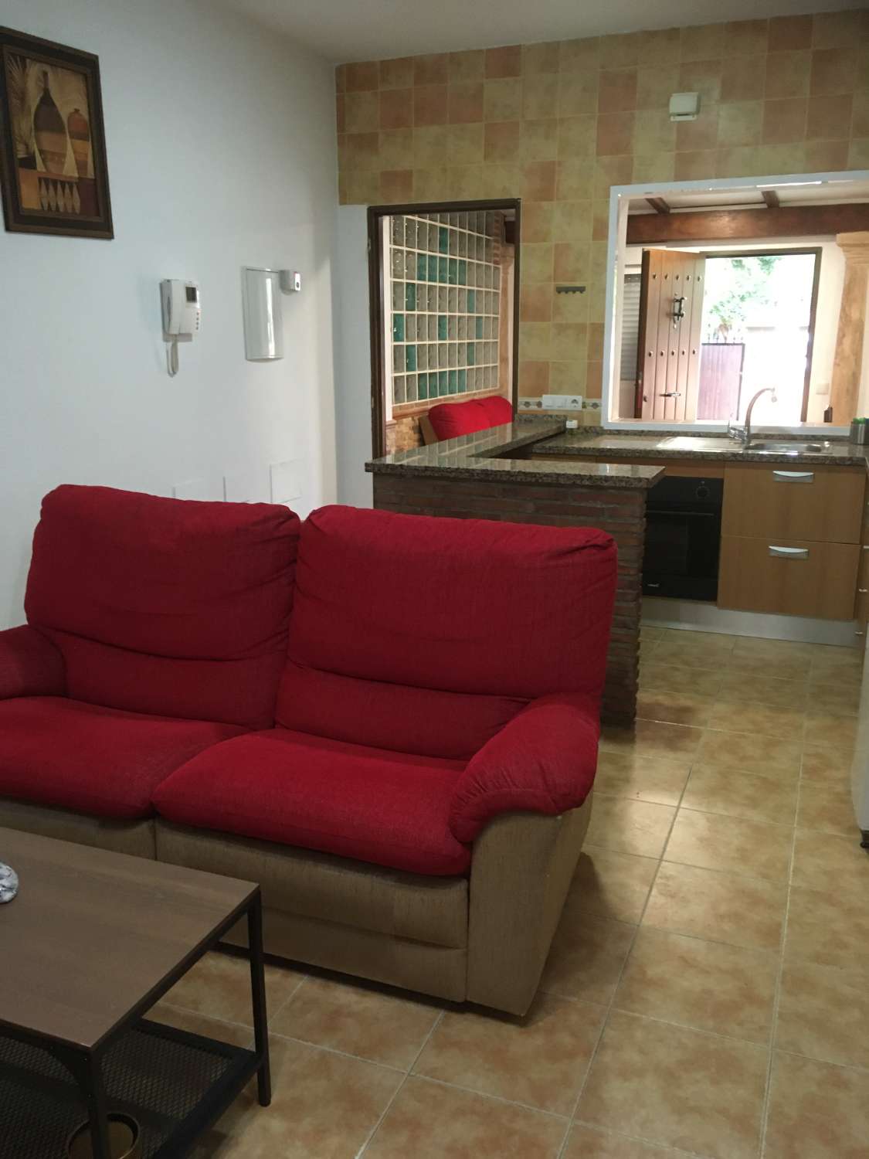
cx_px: 434
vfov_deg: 61.7
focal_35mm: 29
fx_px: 971
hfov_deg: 48.2
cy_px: 580
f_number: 2.2
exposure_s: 1/33
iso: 250
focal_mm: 4.15
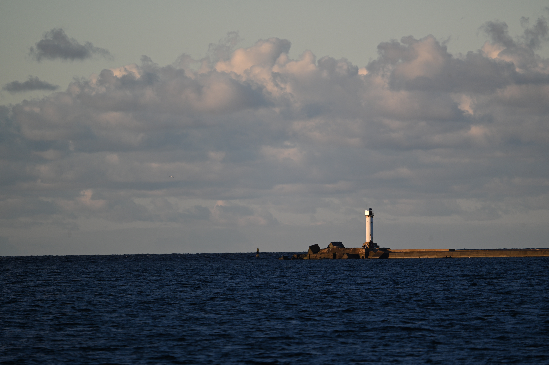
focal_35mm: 500
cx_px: 274
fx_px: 7620
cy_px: 182
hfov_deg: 4.1
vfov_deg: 2.7
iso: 100
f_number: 6.7
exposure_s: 1/200
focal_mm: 500
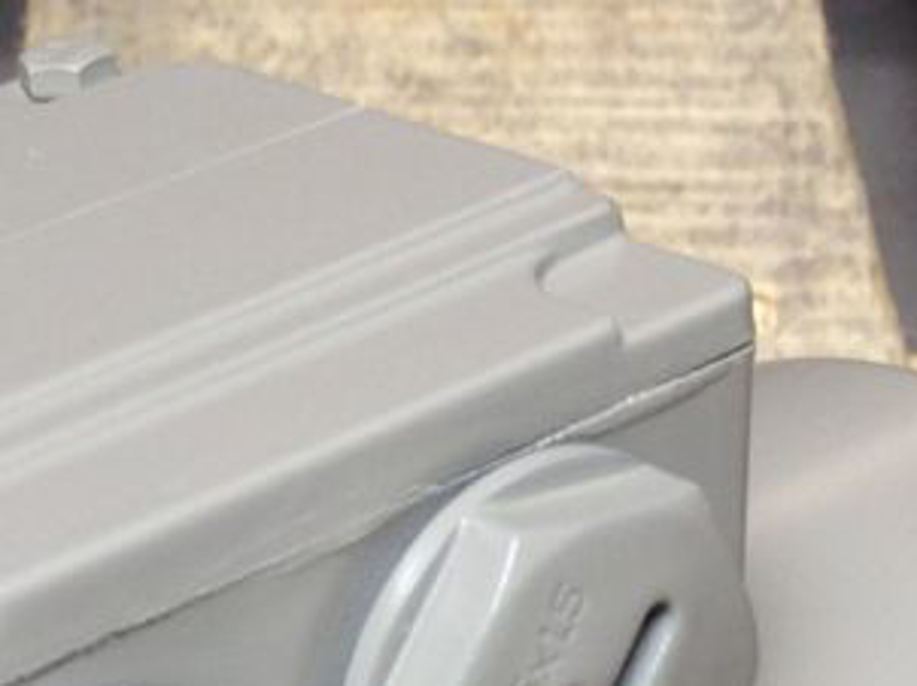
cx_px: 0
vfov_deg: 10.0
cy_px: 1263
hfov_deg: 13.9
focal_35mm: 140
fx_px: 3706
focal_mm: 4.12
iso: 64
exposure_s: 1/20
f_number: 2.4
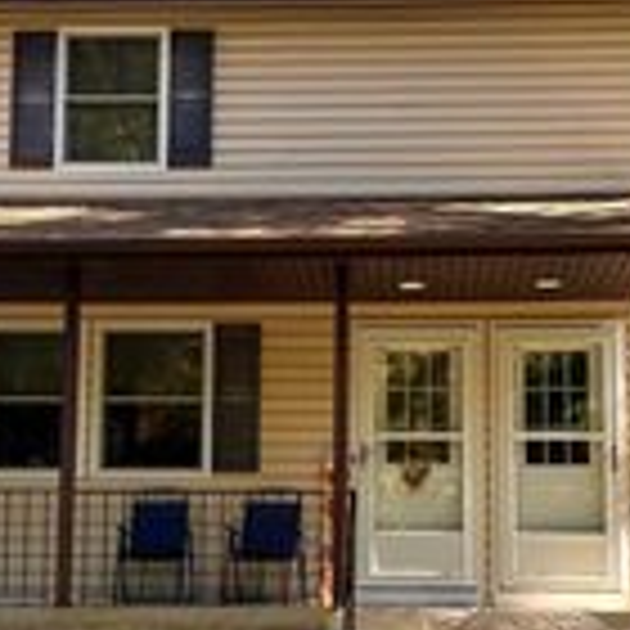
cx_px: 306
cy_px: 407
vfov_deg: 21.1
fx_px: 1688
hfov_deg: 21.1
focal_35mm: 82
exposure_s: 1/526
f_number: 1.5
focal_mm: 5.7
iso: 50
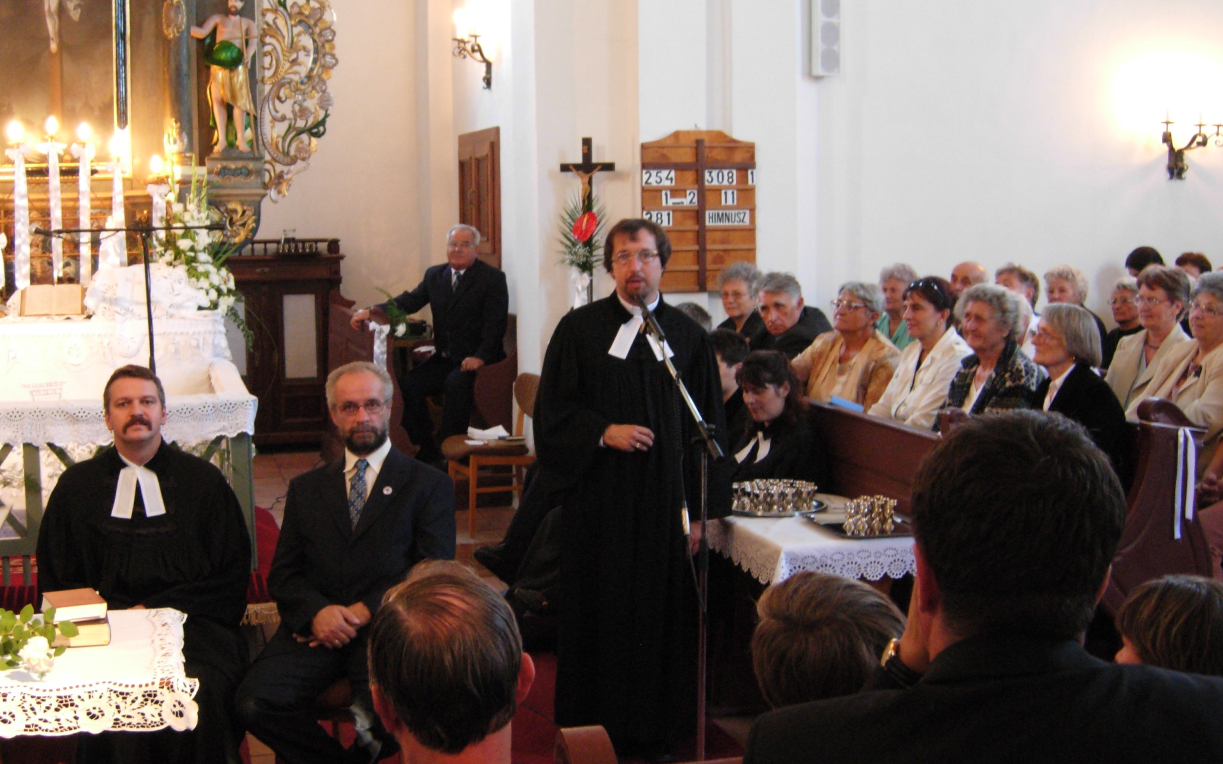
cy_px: 367
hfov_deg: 41.8
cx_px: 567
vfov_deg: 26.9
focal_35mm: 48
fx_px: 1600
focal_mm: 7.5
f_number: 2.7
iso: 200
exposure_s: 1/15.1
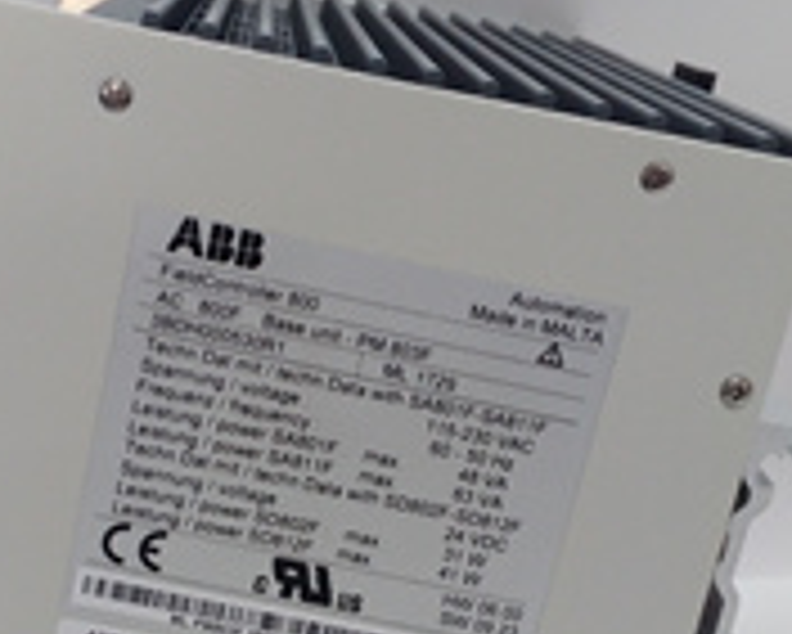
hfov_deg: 25.3
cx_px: 270
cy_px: 537
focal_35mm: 75
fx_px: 1759
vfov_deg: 20.1
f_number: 2
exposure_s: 1/33
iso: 104
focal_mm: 3.79
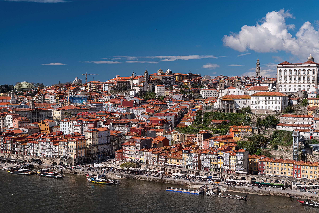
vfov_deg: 27.0
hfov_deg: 39.6
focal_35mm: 50
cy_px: 106
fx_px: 443
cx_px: 160
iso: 100
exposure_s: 1/180
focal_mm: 50
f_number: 8
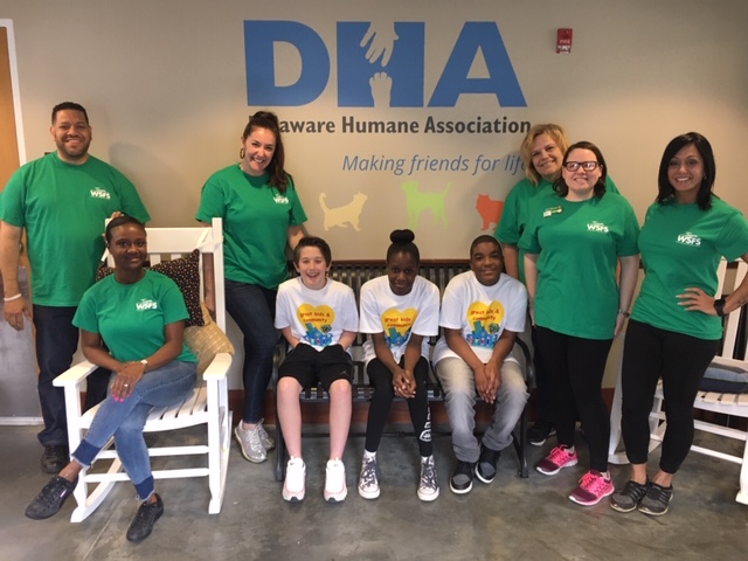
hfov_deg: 61.7
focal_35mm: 29
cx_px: 374
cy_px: 280
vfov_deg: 48.2
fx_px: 627
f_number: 2.2
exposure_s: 1/30
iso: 100
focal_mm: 4.15
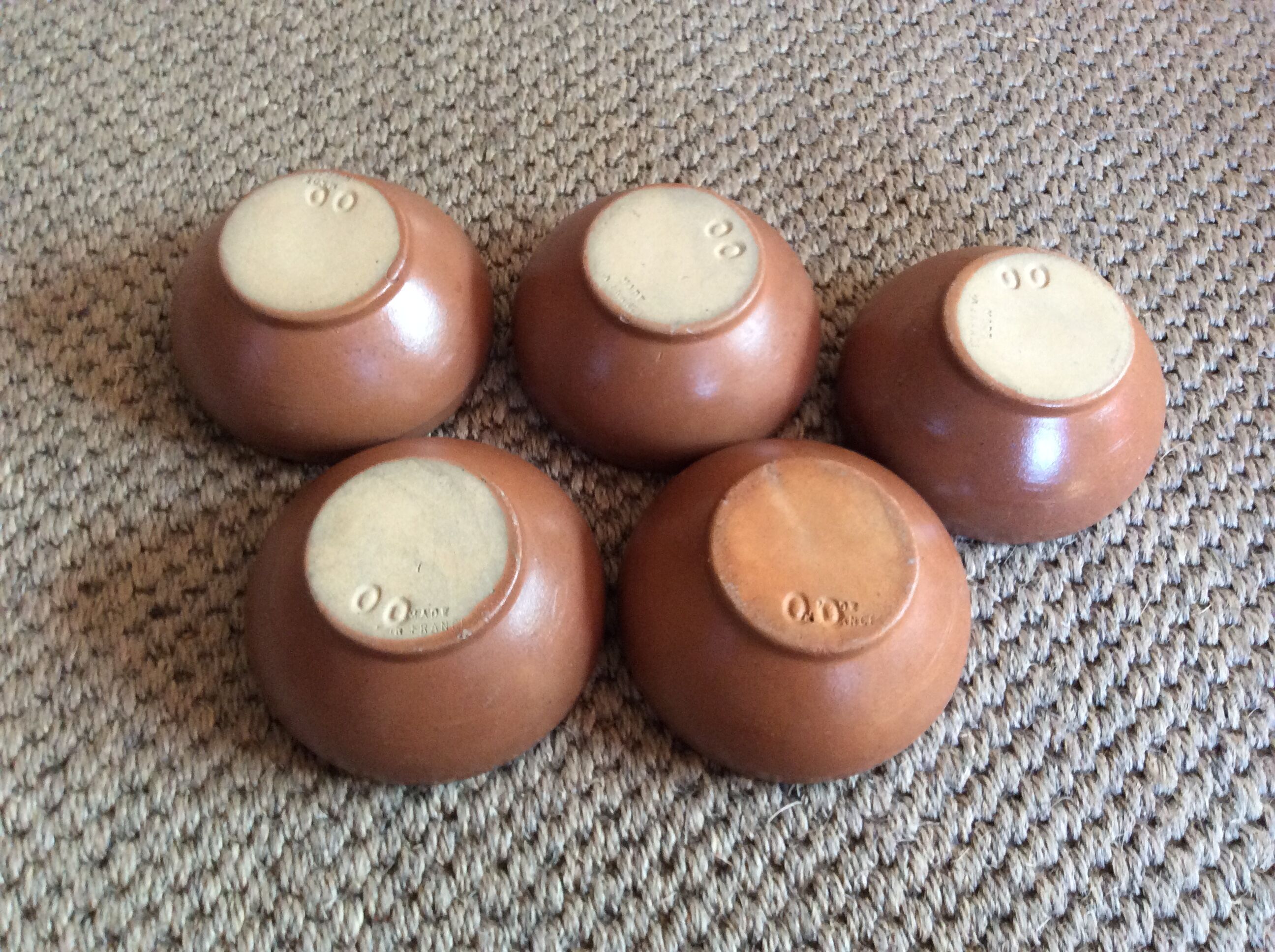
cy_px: 476
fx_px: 1177
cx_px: 638
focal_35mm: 32
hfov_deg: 56.9
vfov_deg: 44.1
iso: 160
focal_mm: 3.3
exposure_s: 1/25
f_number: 2.4
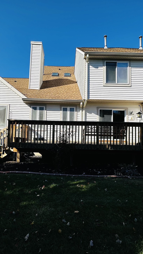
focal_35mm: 21
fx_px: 142
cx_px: 62
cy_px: 128
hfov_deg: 53.4
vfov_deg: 83.8
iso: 50
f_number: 2.2
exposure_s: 1/2398
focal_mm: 2.22
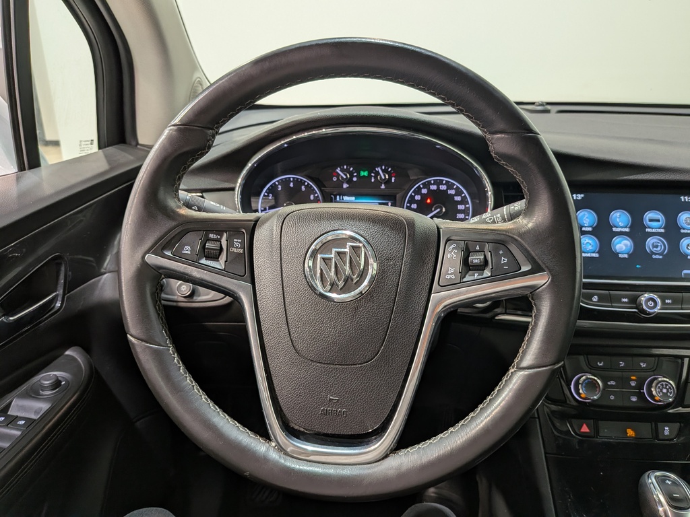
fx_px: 478
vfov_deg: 56.8
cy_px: 258
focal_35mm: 24
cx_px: 345
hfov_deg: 71.6
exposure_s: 1/25
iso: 45
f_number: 1.7
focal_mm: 4.53
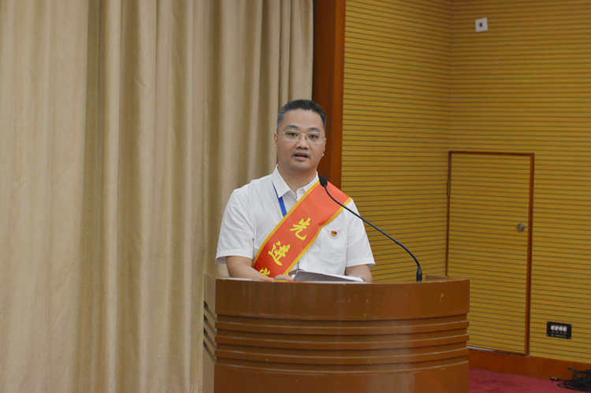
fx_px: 1148
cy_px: 196
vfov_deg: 19.4
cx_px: 296
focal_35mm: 70
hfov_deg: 28.9
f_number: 4.5
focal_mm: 70
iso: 1100
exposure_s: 1/160
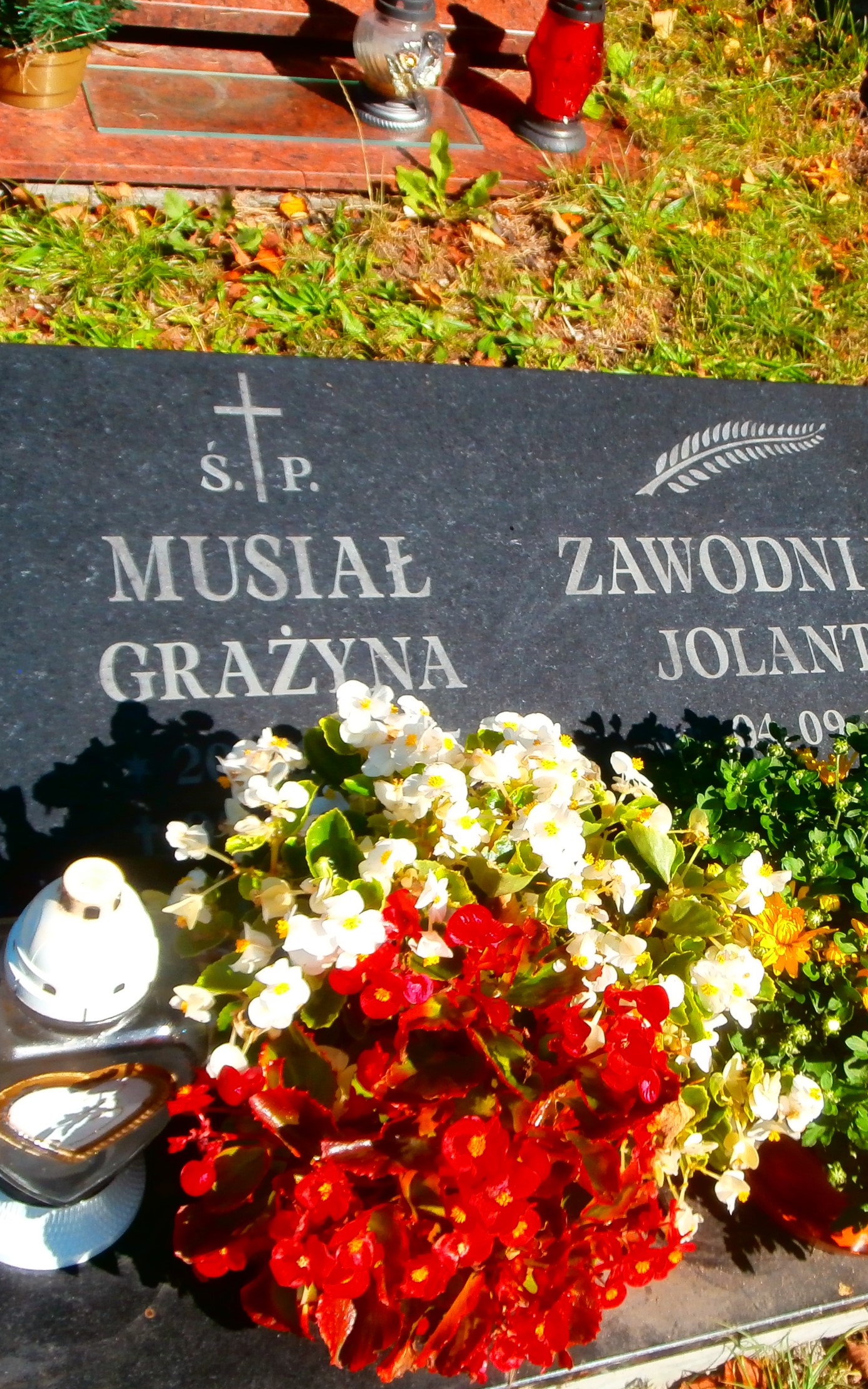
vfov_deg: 46.2
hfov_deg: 29.3
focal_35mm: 43
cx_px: 668
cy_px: 694
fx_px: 1628
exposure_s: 1/500
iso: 100
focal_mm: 5.36
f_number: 3.5
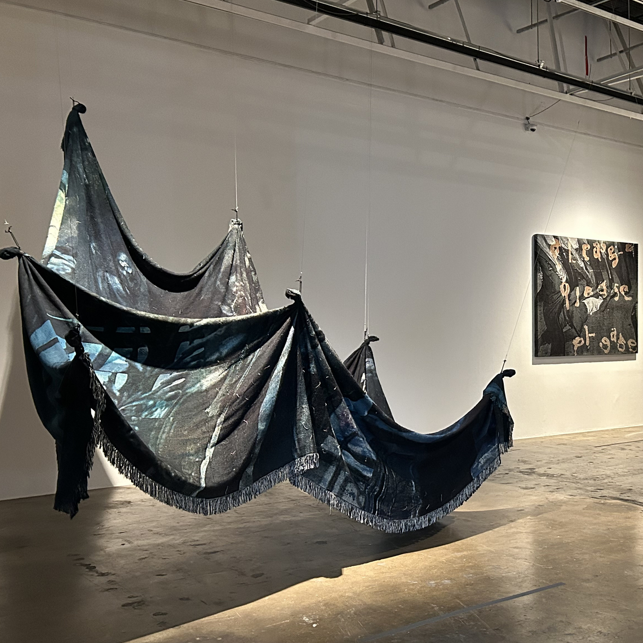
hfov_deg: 40.0
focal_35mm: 40
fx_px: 841
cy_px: 363
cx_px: 521
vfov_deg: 41.8
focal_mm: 5.7
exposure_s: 1/50
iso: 500
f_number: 1.5
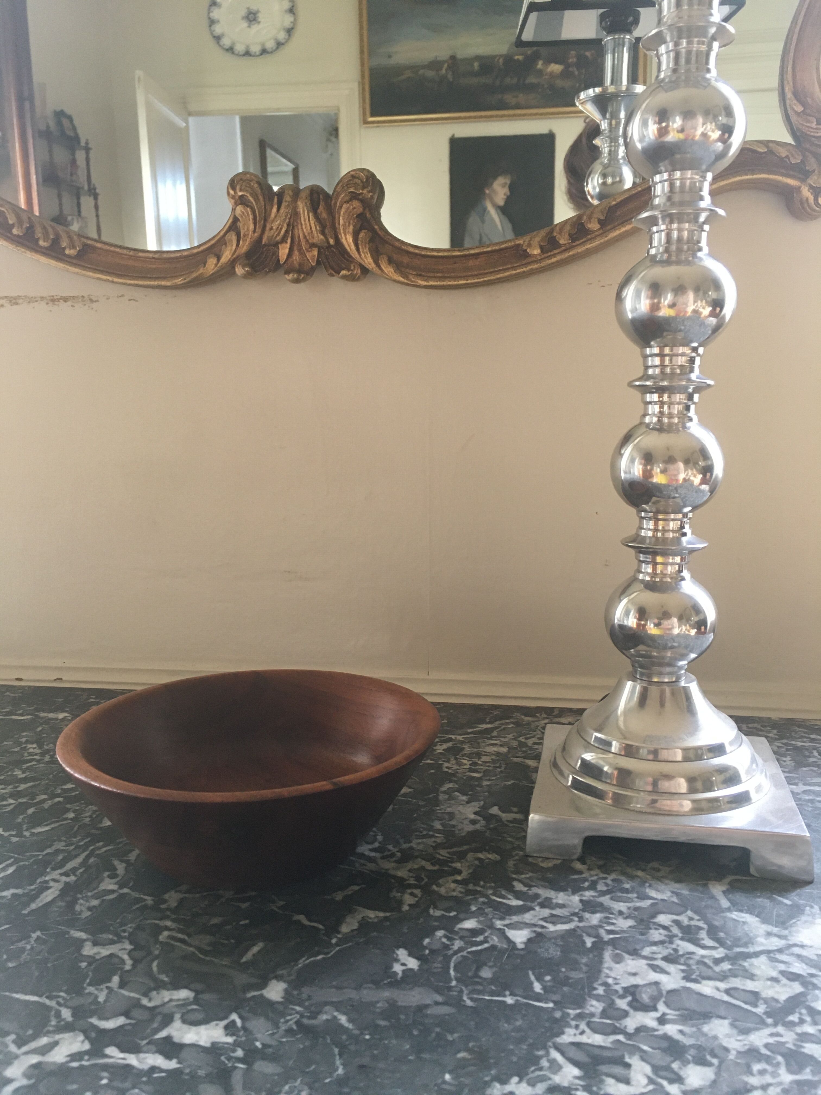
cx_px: 410
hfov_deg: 48.2
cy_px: 548
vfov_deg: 61.7
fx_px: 917
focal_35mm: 29
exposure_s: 1/33
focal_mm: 4.15
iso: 160
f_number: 2.2
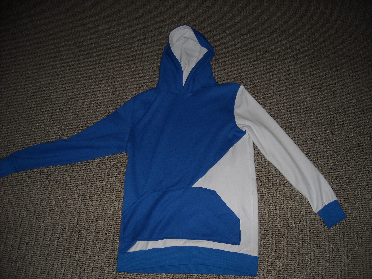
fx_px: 376
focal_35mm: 35
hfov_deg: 52.6
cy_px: 140
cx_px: 186
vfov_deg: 40.7
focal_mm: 5.7
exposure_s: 1/60
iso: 64
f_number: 2.8
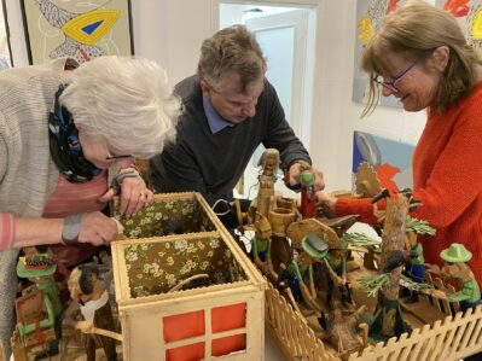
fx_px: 362
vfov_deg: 53.0
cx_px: 241
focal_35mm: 26
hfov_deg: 67.3
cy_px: 180
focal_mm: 4.25
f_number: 1.8
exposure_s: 1/50
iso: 250
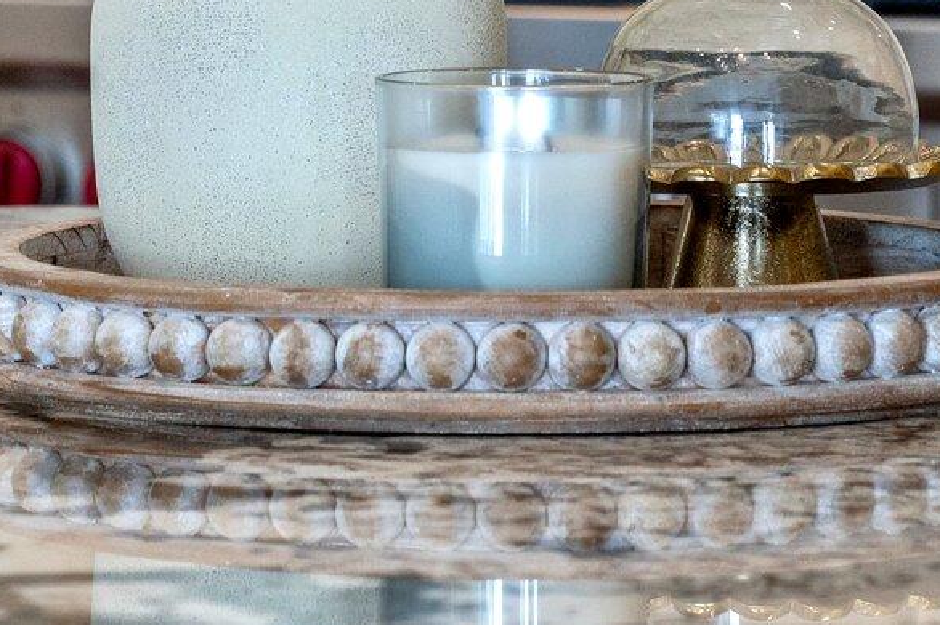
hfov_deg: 6.9
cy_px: -319
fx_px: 7750
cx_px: 472
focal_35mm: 297
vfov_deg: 4.6
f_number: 5.6
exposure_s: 1/200
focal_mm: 85
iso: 800
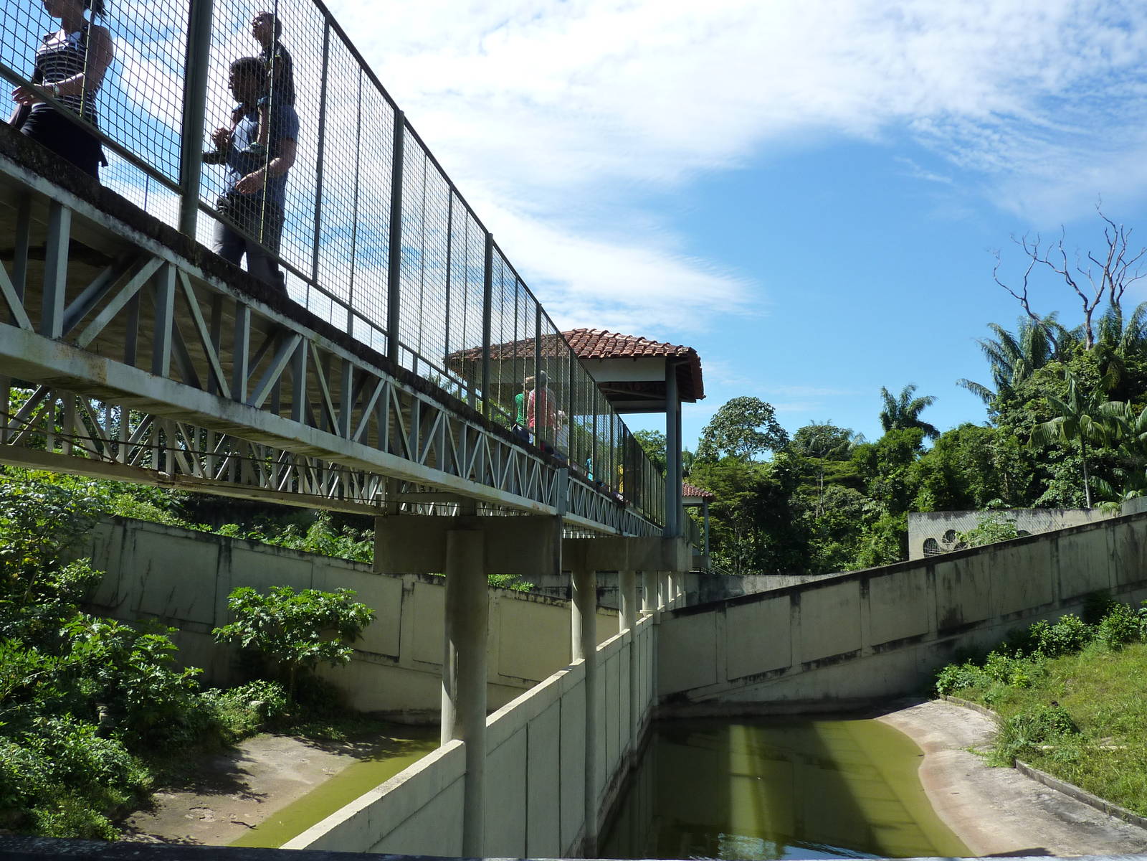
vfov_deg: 48.2
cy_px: 430
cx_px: 574
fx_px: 961
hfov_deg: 61.7
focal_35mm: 29
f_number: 4.5
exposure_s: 1/500
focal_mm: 4.7
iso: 125
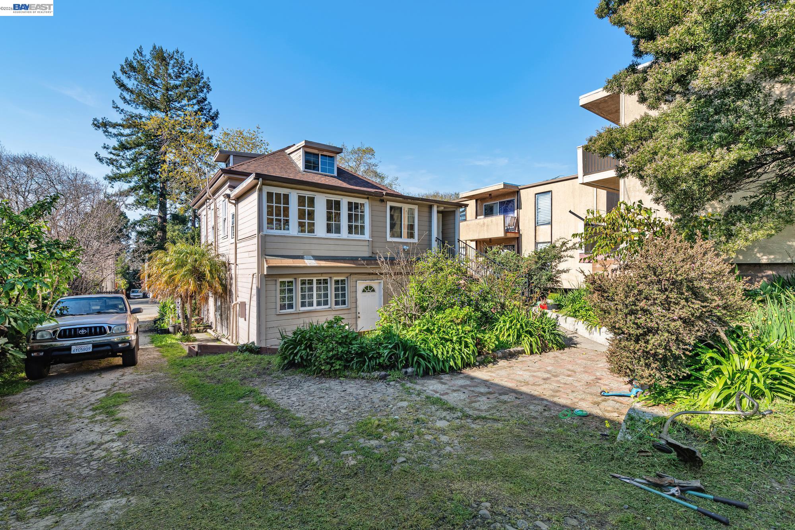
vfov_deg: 73.7
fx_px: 353
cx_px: 398
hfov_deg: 96.7
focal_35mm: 16
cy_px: 265
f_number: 11
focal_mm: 16
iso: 250
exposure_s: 1/250
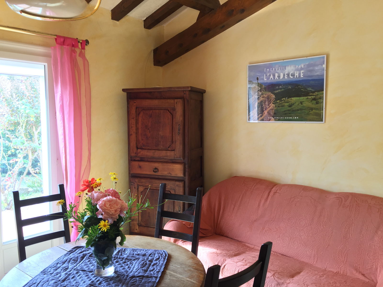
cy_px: 144
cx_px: 192
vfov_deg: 48.2
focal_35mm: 29
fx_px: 321
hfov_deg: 61.7
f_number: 2.2
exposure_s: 1/33
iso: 32
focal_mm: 4.15
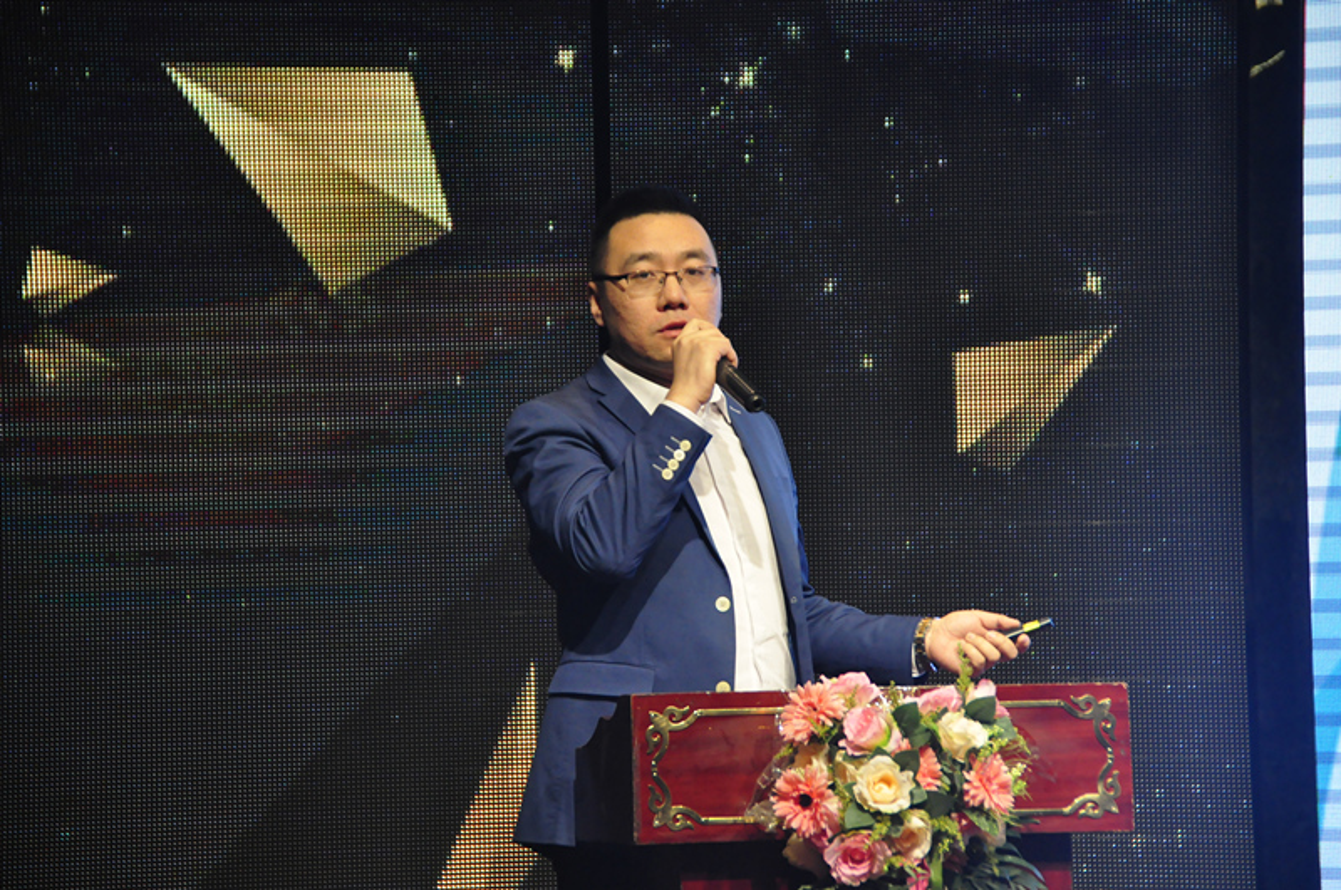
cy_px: 445
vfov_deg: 10.6
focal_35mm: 129
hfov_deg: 15.9
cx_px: 670
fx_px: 4798
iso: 1600
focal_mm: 86
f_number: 5.3
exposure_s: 1/160
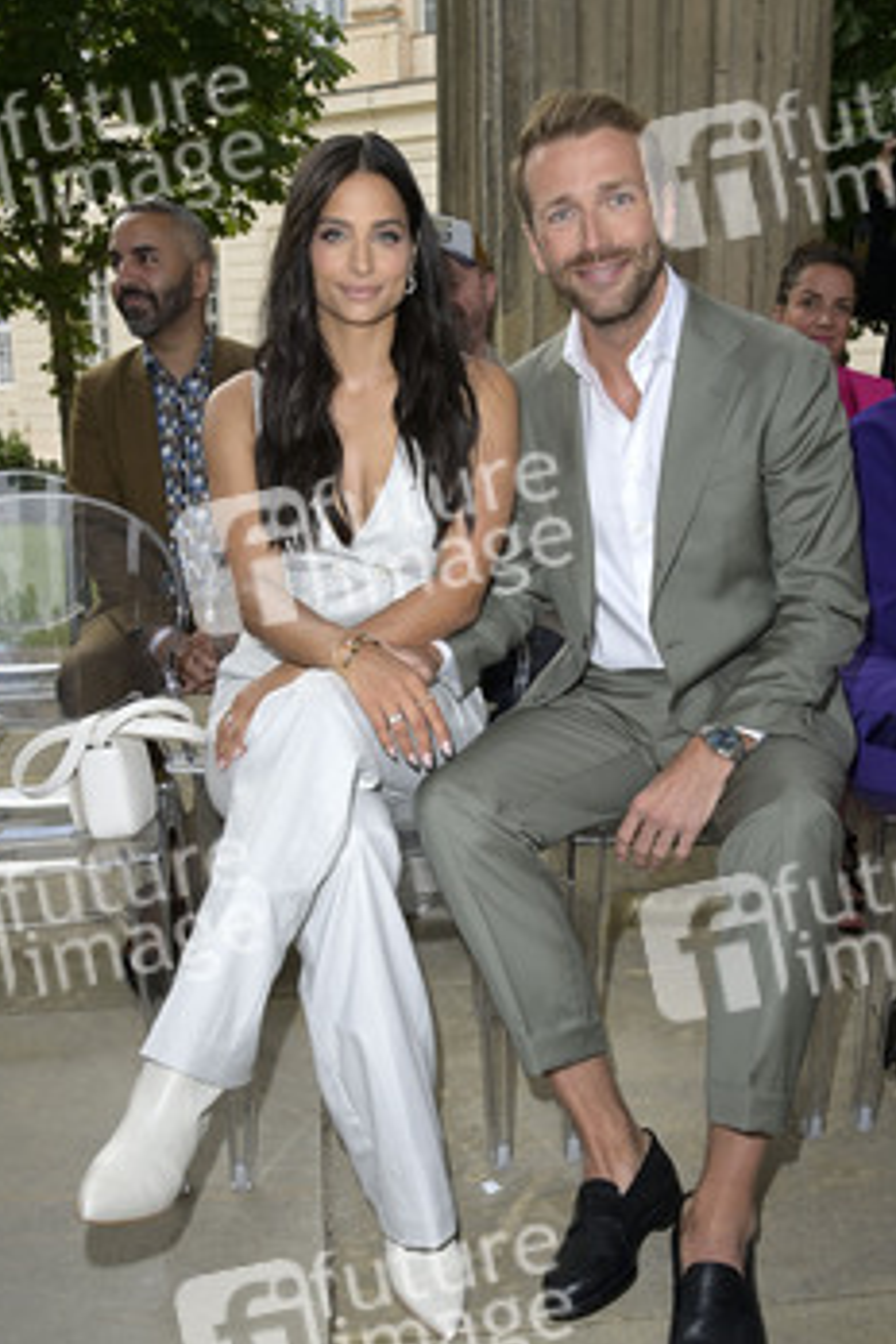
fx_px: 1157
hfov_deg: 42.3
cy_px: 738
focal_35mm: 31
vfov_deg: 60.2
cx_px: 487
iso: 500
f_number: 6.3
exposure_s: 1/250
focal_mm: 27
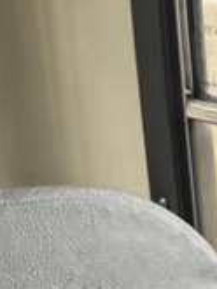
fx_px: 1344
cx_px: 668
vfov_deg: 9.9
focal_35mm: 161
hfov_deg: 7.9
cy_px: 799
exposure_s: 1/121
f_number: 1.6
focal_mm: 5.96
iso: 80
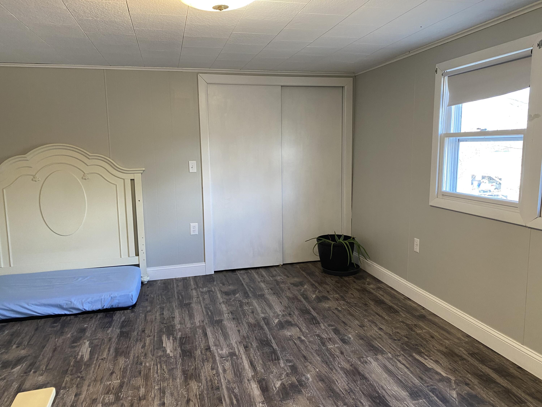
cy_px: 204
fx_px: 407
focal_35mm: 26
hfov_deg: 67.3
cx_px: 271
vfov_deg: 53.1
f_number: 1.8
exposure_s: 1/60
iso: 160
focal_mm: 4.25
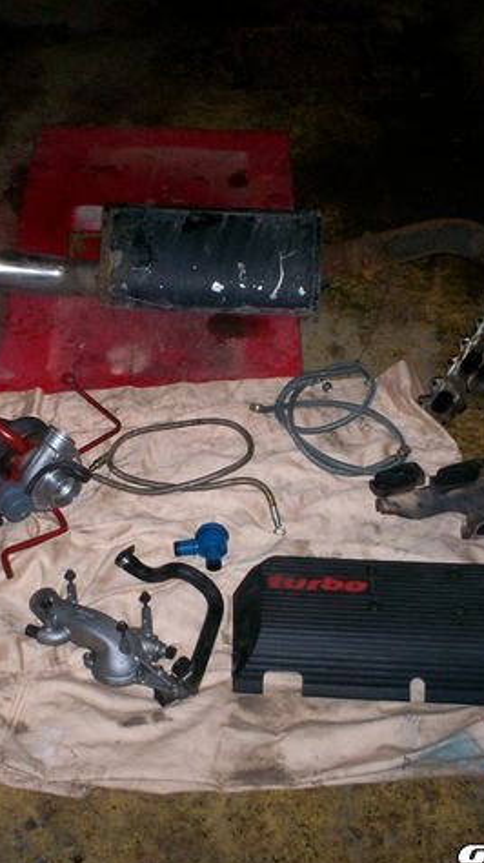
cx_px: 187
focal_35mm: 53
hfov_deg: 22.6
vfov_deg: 39.2
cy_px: 435
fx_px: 1211
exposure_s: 1/60
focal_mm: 6
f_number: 4.5
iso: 140
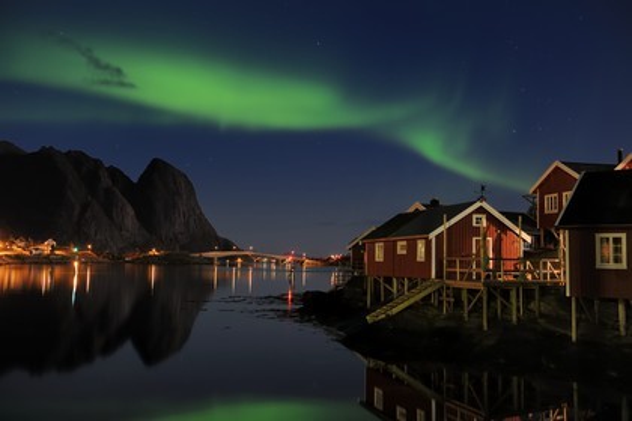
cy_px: 210
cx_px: 316
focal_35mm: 40
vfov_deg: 33.4
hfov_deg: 48.5
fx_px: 702
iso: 400
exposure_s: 15
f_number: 4
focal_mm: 40
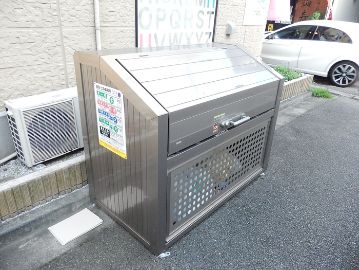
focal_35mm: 25
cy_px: 135
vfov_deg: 54.9
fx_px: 259
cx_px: 180
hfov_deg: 69.4
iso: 400
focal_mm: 4.5
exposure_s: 1/200
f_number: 3.4
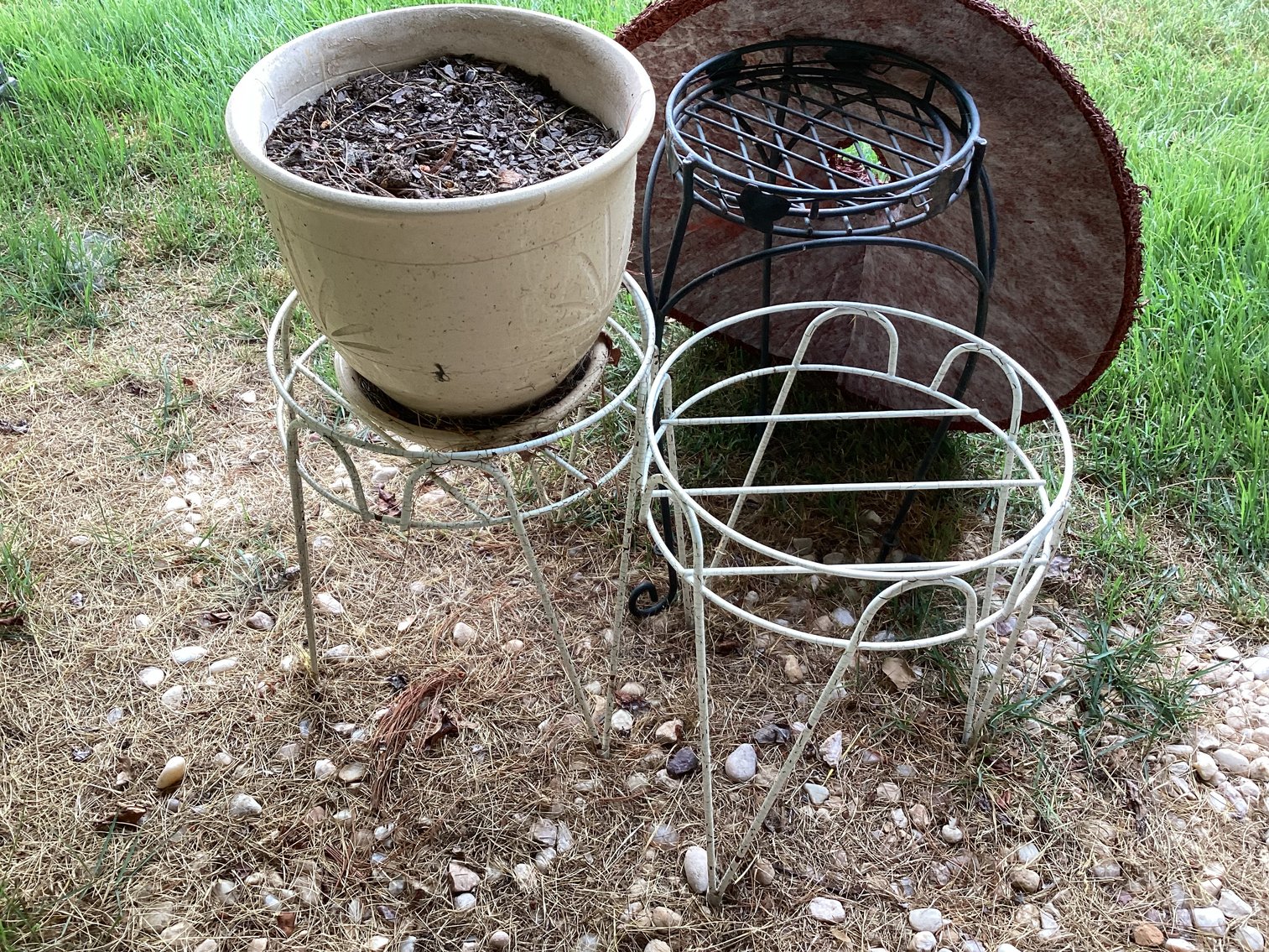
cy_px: 476
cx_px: 634
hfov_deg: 58.3
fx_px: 1137
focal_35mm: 31
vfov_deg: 45.4
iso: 80
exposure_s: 1/120
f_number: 2.4
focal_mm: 3.3
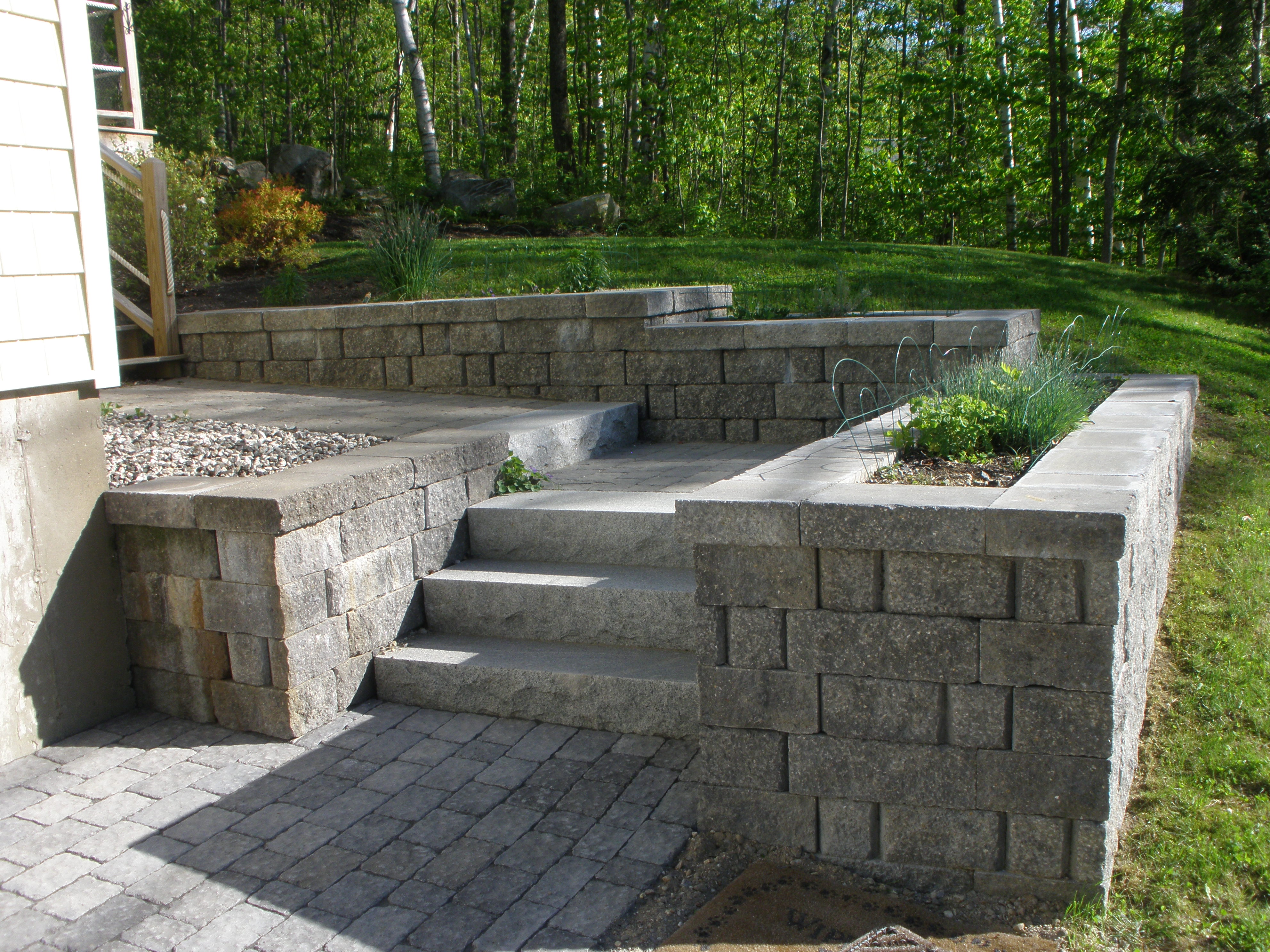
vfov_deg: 39.7
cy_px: 476
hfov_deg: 51.4
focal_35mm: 36
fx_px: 1321
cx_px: 635
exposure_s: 1/160
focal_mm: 6.3
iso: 64
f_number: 5.6
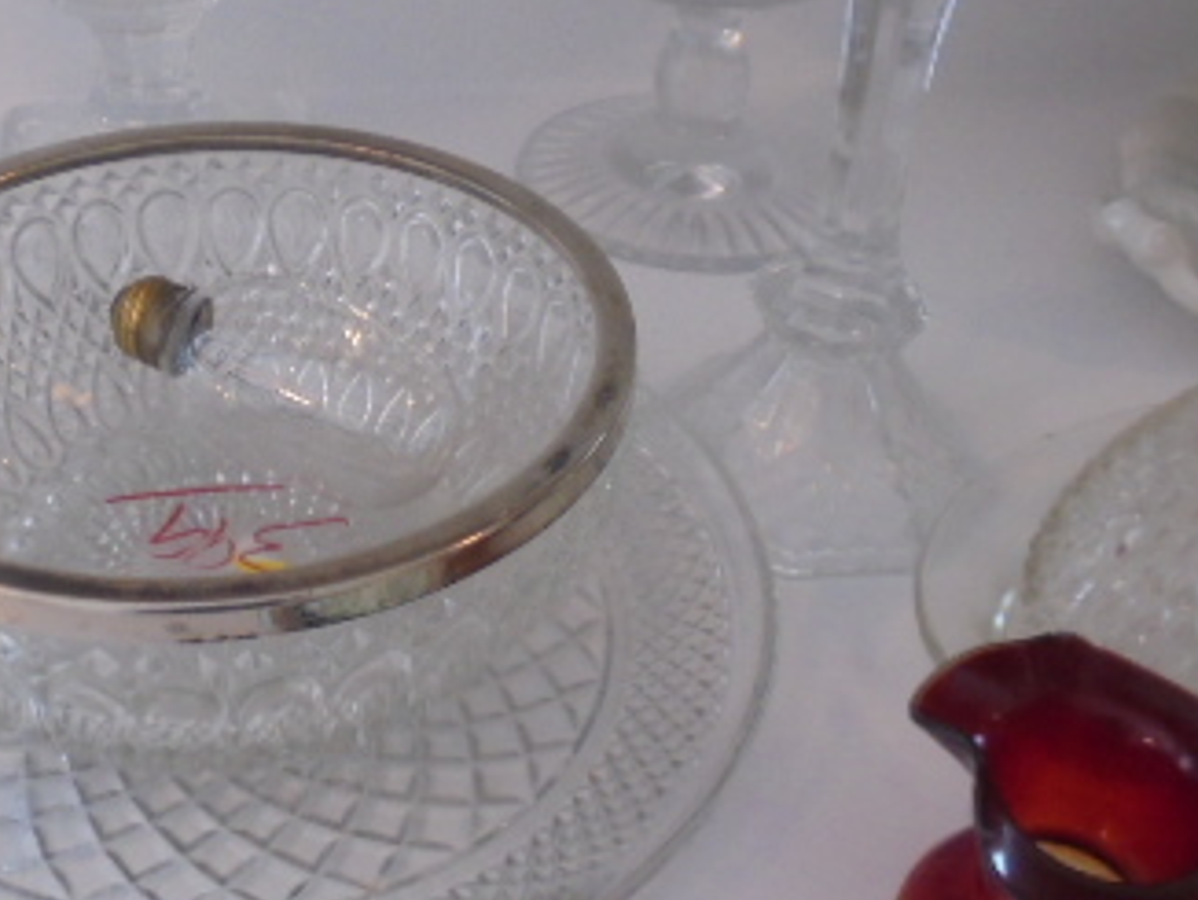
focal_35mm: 51
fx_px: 1766
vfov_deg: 28.4
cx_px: 342
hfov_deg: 36.8
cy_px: 312
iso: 250
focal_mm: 4.6
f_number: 3.5
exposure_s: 1/30
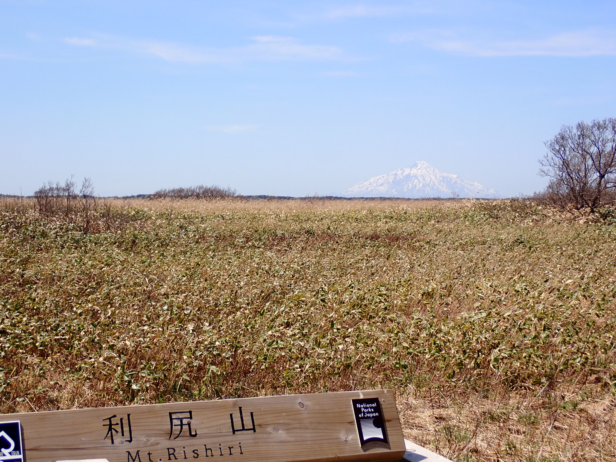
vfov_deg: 23.7
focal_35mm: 62
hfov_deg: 31.2
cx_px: 308
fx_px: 1103
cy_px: 231
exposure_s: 1/800
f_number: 5
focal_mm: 11.09
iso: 100
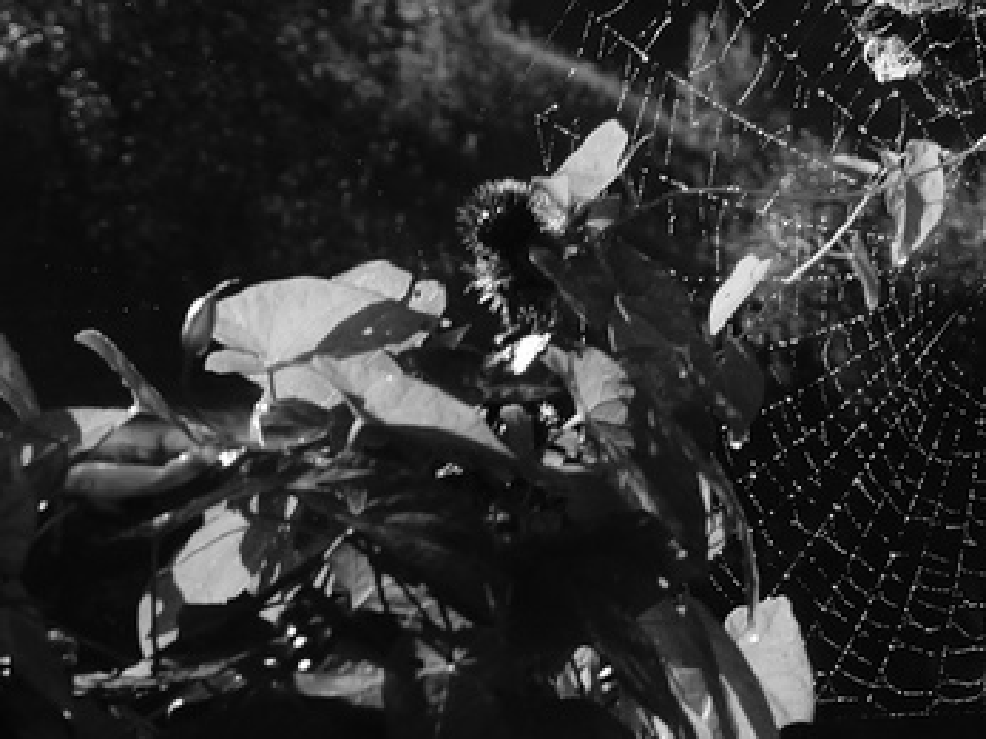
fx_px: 3645
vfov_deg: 11.5
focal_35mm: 128
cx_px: 330
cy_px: 703
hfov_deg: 15.4
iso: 200
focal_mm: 22
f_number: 5.6
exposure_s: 1/800
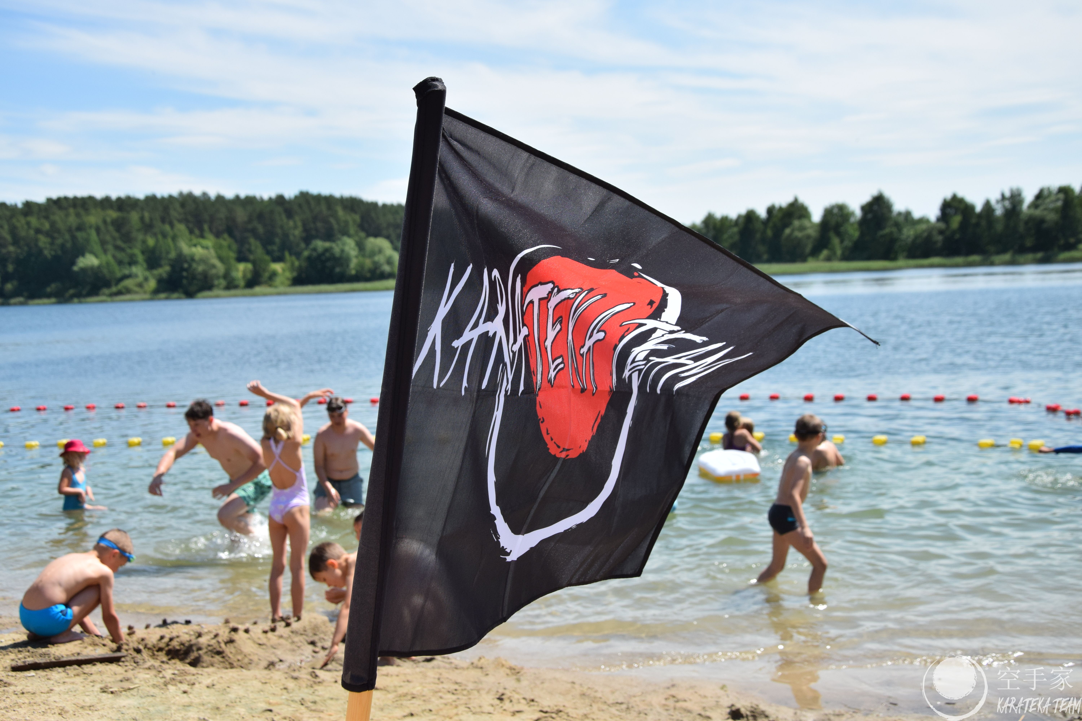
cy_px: 360
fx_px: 1352
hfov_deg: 43.6
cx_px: 541
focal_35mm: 45
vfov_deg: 29.9
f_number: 6.3
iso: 400
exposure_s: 1/1600
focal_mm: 30
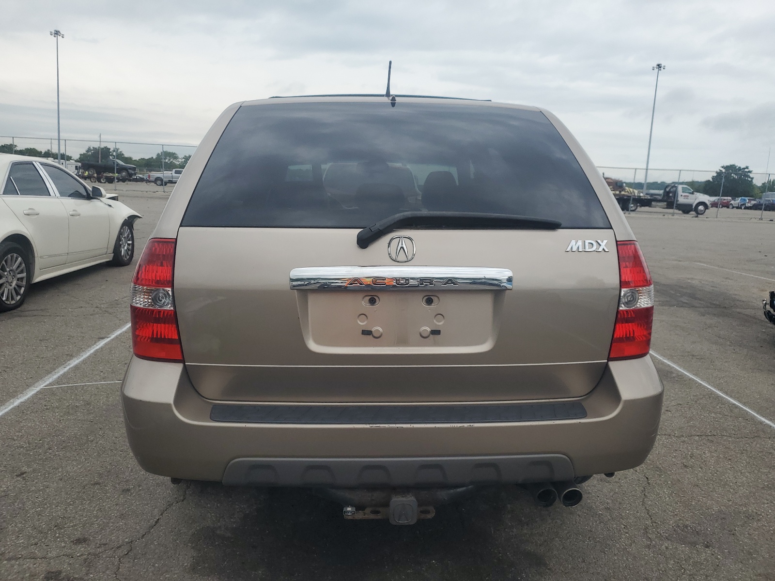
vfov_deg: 53.1
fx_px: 582
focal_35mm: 26
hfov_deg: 67.3
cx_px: 388
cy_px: 290
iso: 50
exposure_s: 1/625
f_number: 1.5
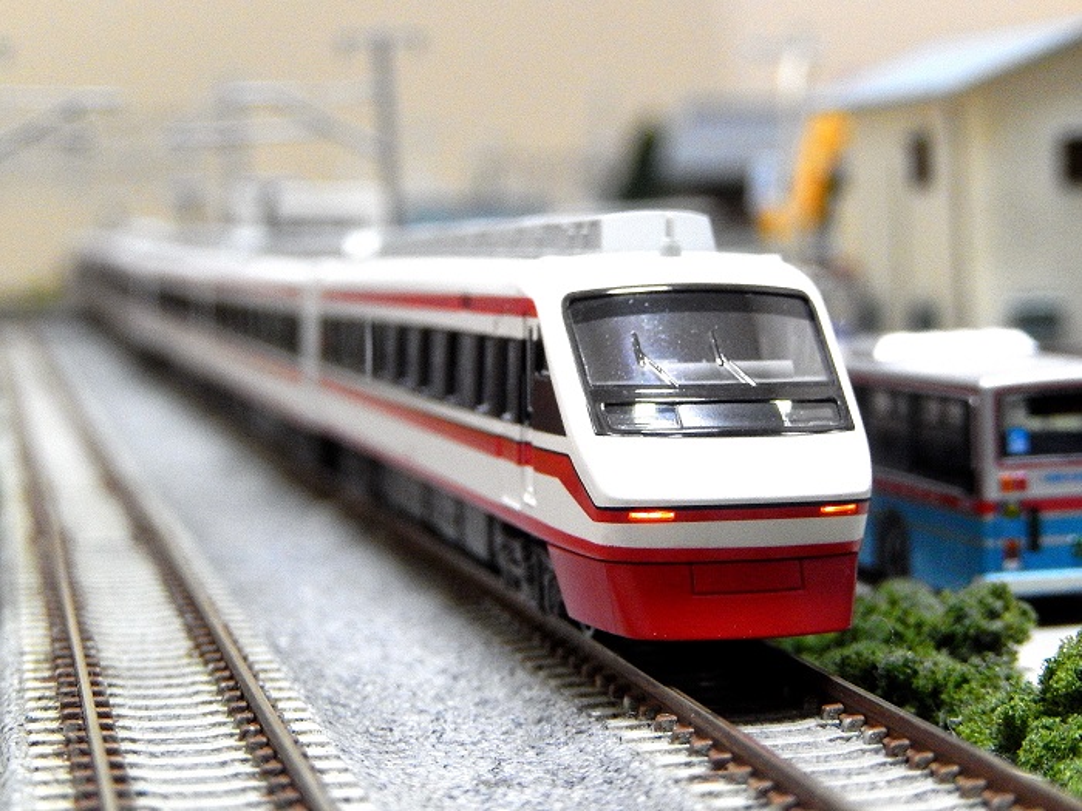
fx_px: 2969
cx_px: 541
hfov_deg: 20.7
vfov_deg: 15.6
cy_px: 406
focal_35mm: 95
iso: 640
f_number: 5.2
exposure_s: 1/15
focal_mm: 17
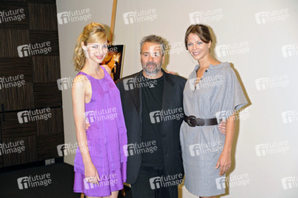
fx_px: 455
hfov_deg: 36.3
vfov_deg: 24.6
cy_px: 99
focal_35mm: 55
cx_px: 149
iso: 640
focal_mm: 55
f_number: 4
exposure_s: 1/160
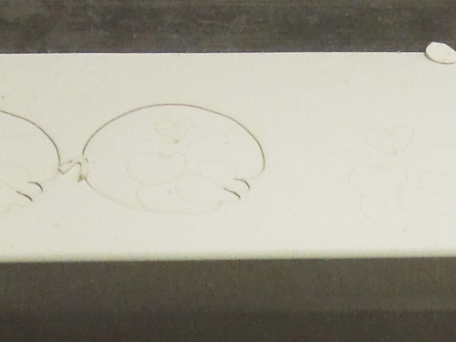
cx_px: 317
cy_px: 611
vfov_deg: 11.5
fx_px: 1581
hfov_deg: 16.4
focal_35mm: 120
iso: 400
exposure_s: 1/25
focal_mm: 4.3
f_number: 2.8
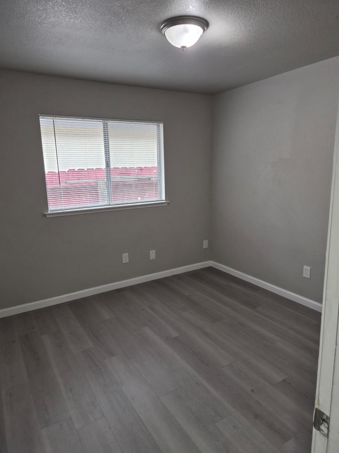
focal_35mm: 23
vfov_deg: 73.9
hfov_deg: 58.9
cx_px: 170
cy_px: 226
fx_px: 300
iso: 200
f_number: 1.8
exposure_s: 1/120
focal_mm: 5.4
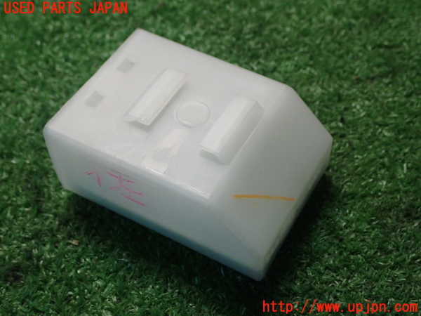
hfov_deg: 38.9
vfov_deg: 29.7
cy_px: 158
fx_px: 596
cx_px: 210
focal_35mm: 49
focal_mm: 8.99
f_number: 3.2
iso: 640
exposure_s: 1/50
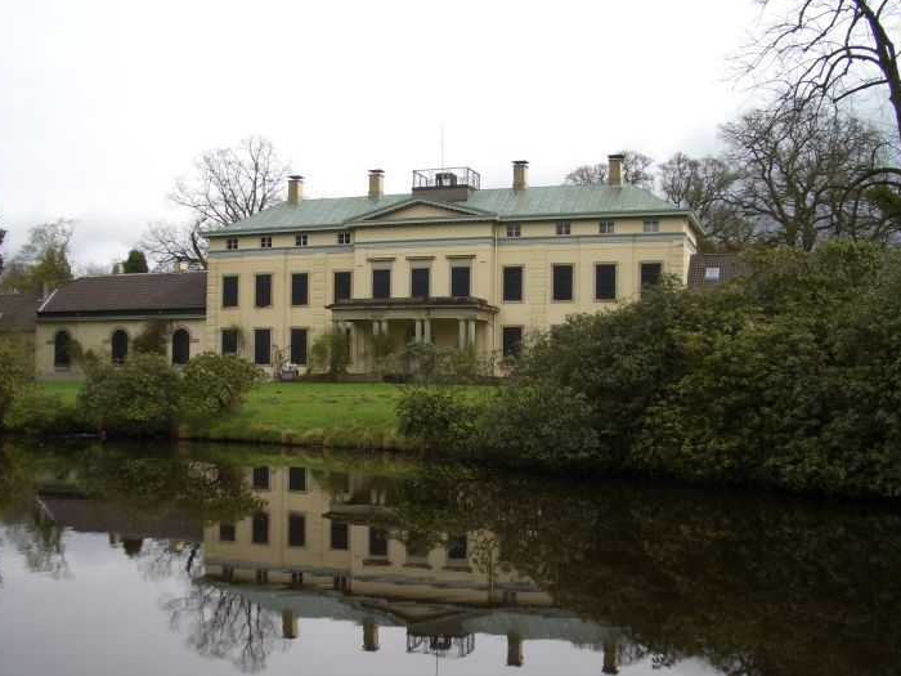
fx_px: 1041
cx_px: 436
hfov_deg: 46.8
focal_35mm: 40
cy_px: 371
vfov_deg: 35.9
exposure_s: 1/250
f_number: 4.3
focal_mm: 5.8
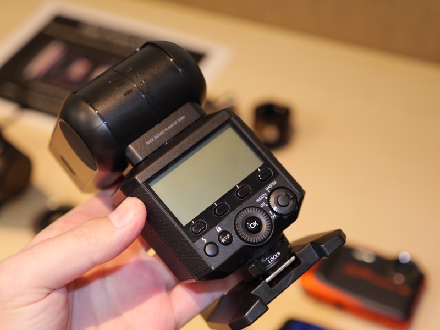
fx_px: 763
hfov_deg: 32.2
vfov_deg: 24.4
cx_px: 220
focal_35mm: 60
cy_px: 165
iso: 400
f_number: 2.8
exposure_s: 1/80
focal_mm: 30
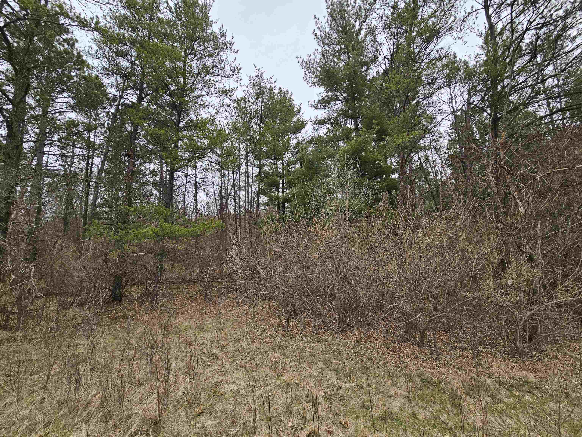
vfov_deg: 89.9
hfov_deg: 106.2
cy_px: 218
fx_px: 219
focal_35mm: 13
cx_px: 291
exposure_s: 1/341
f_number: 2.2
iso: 50
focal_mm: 2.2
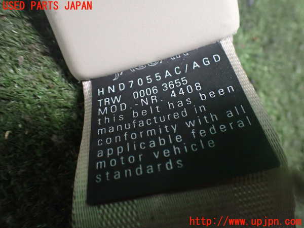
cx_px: 152
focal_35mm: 30
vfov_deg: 46.8
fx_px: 263
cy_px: 114
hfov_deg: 60.0
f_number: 2.3
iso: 1000
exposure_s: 1/30
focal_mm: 5.4
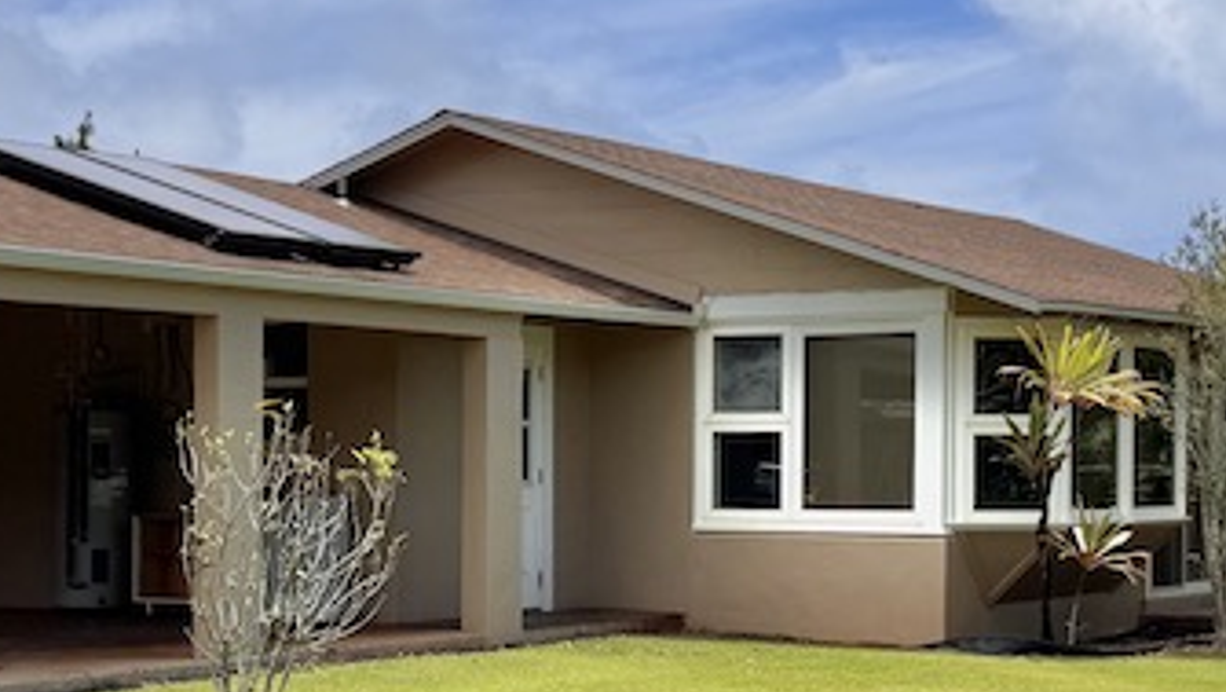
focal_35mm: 78
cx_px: 487
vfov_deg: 15.5
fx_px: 2537
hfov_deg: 27.1
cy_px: 483
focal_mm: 6.76
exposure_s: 1/6410
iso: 80
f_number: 1.78
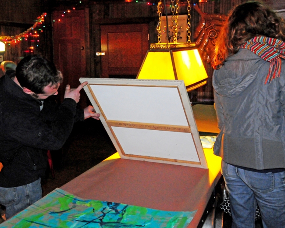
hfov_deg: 41.0
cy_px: 112
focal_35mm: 45
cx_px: 114
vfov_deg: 33.4
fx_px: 380
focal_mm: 26
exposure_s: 1/15
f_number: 5.6
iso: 3200
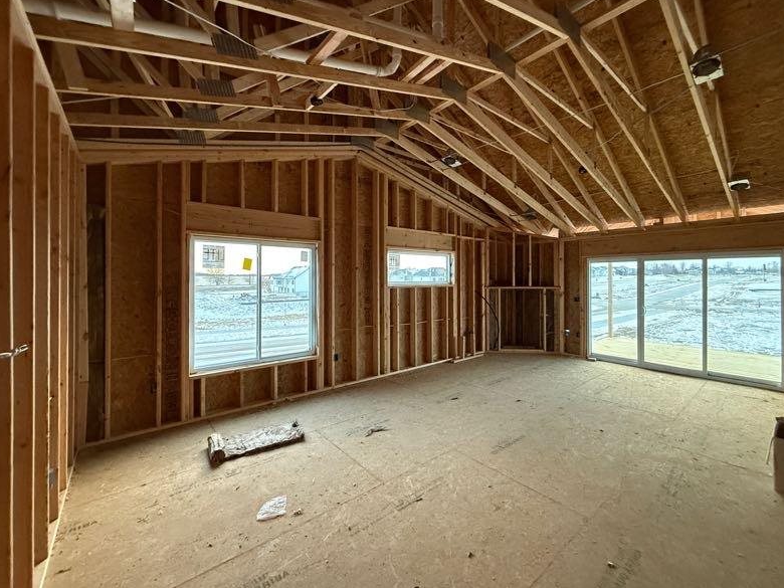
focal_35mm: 15
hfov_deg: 98.1
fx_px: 340
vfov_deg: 81.7
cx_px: 411
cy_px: 278
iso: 800
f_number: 2.2
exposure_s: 1/60
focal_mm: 2.22
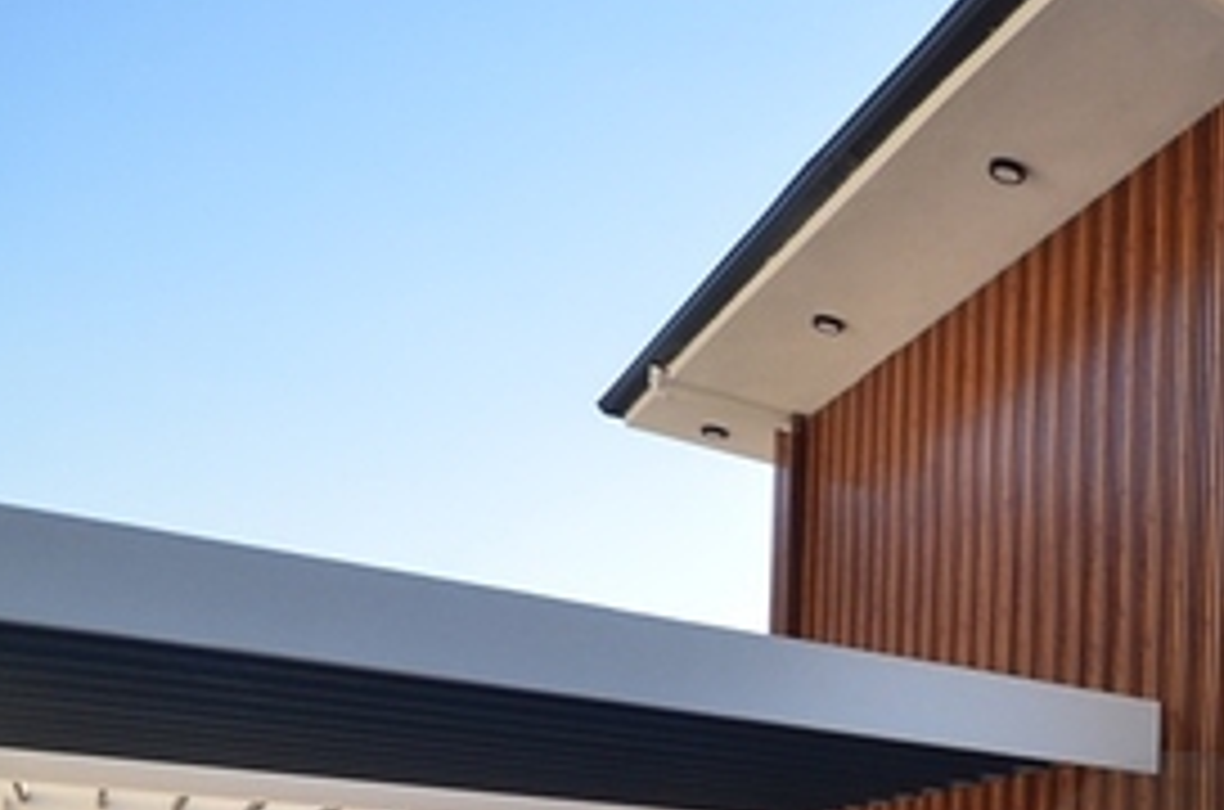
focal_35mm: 40
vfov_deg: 28.9
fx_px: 1357
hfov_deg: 35.1
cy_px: 968
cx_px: 1559
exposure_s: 1/250
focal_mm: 10
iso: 400
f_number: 10
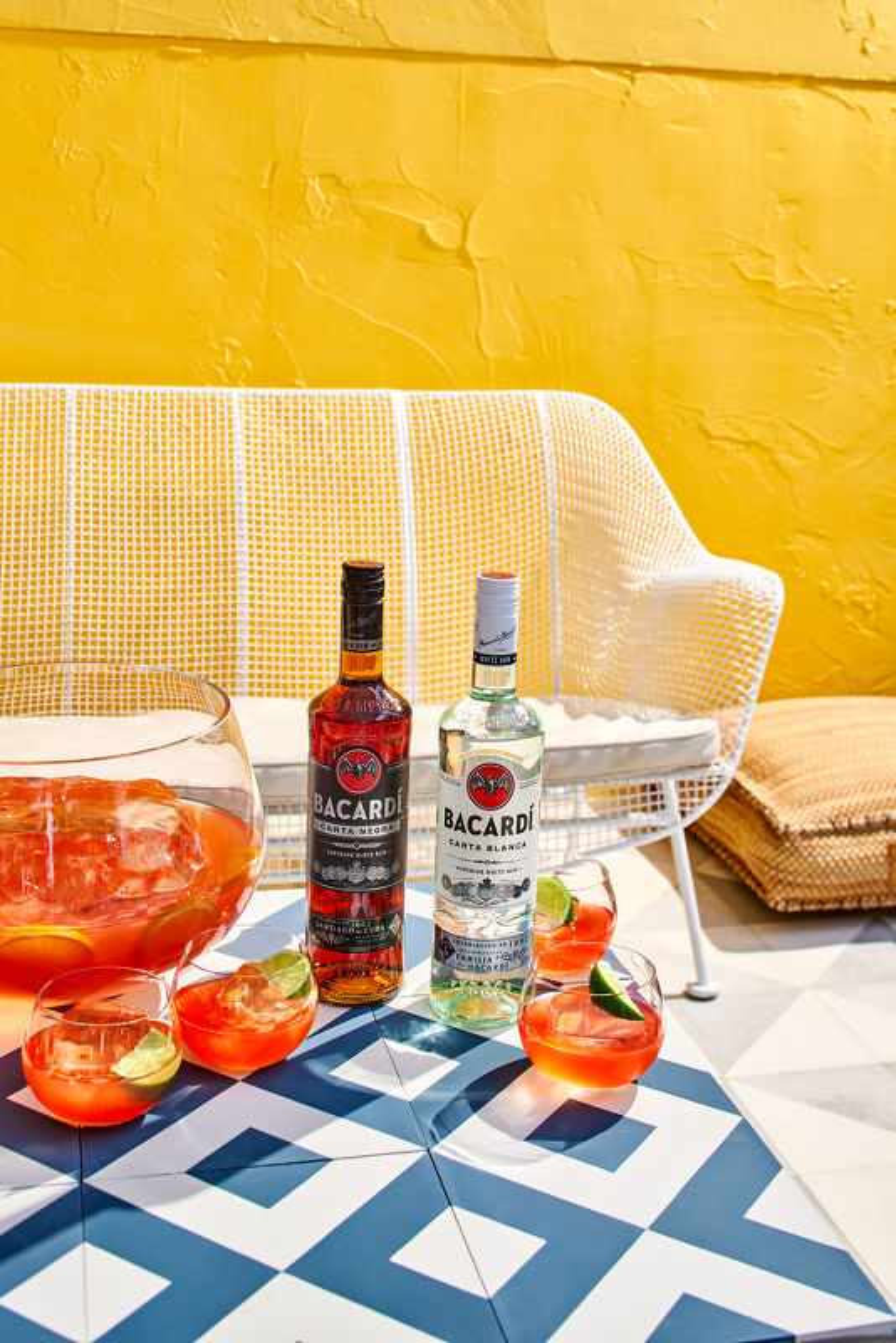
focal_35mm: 45
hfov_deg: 29.9
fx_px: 1678
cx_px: 448
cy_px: 672
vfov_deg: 43.6
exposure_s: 1/60
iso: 125
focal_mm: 45
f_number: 7.1
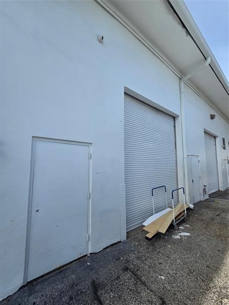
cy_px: 152
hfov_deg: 89.9
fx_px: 115
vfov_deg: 106.2
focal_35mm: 13
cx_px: 114
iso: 50
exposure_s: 1/1336
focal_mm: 2.2
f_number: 2.2
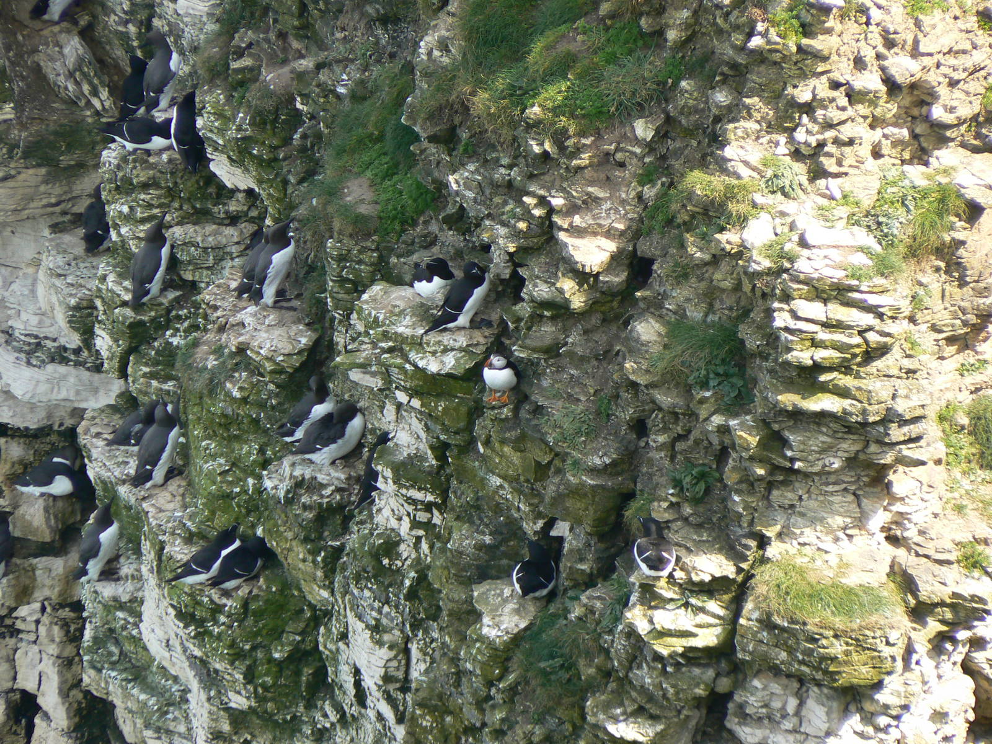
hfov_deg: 4.6
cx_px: 496
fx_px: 12380
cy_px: 372
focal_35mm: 432
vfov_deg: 3.4
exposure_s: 1/125
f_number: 5.6
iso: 80
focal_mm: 72
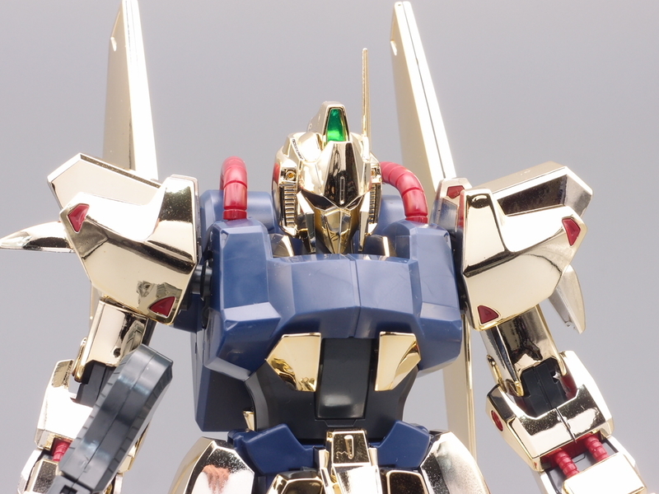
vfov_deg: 13.2
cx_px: 330
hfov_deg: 17.6
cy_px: 247
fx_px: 2132
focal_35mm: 112
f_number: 8
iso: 100
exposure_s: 1/6
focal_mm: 24
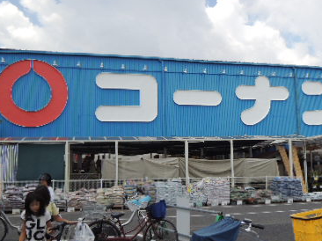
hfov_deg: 44.1
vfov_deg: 34.3
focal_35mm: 42
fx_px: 390
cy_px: 128
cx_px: 216
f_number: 2.8
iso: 100
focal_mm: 4.3
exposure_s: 1/1250
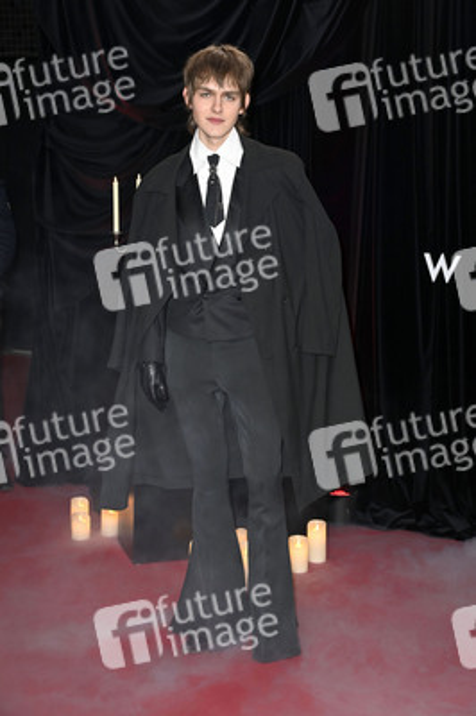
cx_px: 238
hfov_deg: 21.9
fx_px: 1232
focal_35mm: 62
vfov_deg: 32.4
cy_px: 358
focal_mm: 62
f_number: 5.6
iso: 1250
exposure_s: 1/250
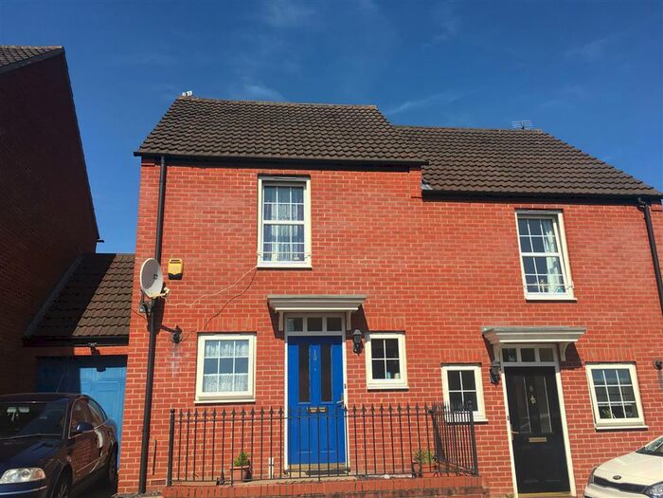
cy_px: 249
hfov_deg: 61.7
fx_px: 555
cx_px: 332
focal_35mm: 29
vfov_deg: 48.2
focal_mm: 4.15
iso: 25
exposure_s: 1/1637
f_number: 2.2
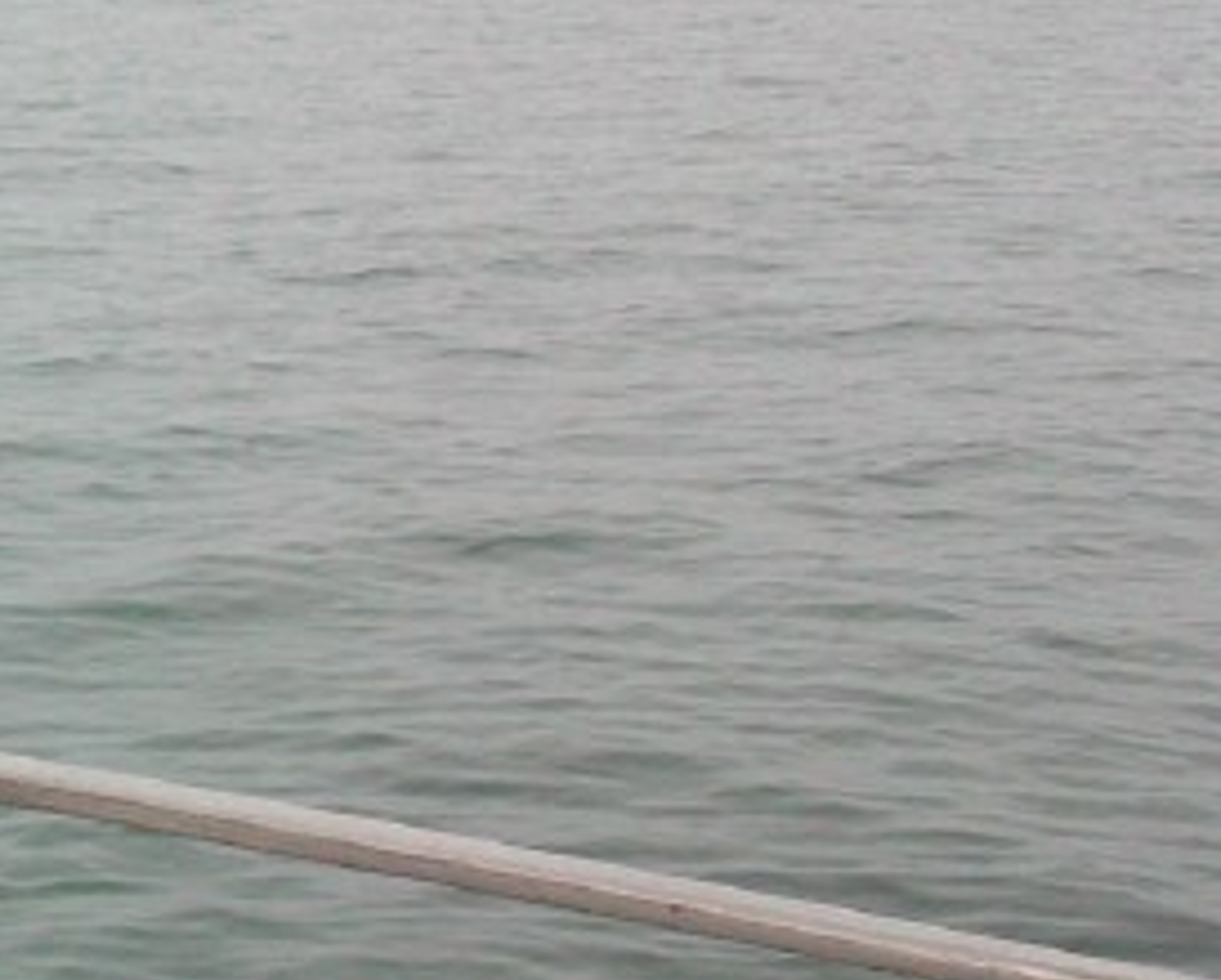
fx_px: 4233
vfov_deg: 13.1
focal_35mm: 117
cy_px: 188
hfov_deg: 14.5
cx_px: -948
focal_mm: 5.7
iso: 64
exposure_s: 1/200
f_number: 2.8
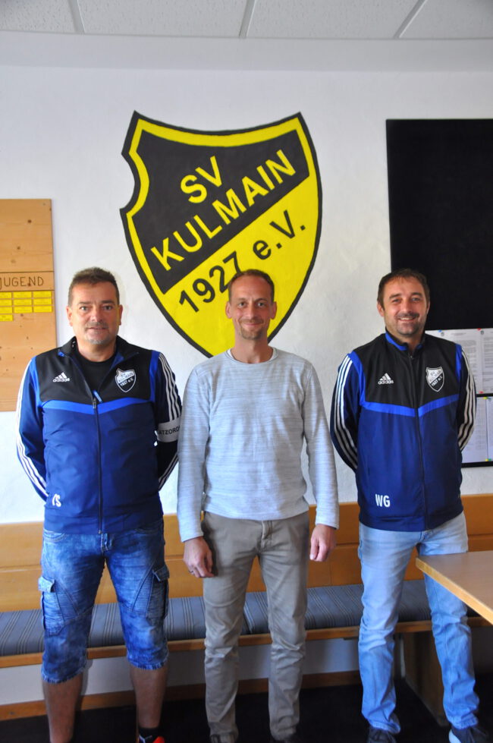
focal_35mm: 36
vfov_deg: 53.2
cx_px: 246
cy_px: 372
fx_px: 742
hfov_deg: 36.8
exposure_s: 1/60
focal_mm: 24
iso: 1250
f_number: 4.5
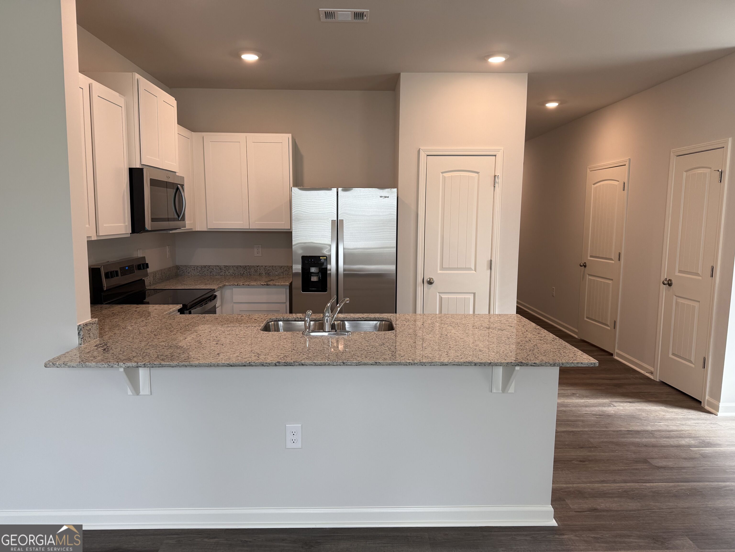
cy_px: 276
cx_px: 368
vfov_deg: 56.8
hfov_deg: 71.6
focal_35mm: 24
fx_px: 510
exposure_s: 1/120
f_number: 1.78
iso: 100
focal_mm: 6.76
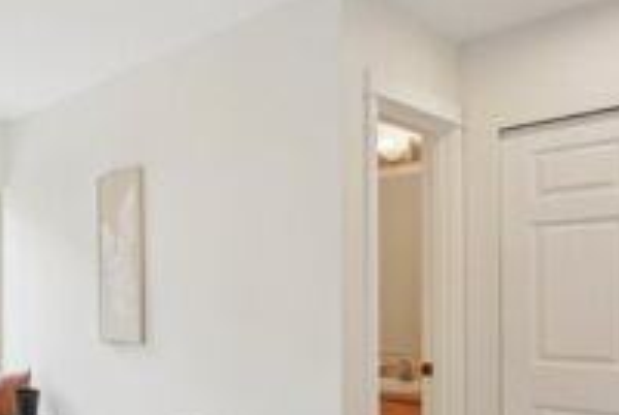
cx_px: 15
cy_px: 302
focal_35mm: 34
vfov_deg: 38.2
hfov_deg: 47.4
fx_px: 585
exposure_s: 1/45
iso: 400
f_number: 8
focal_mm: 17
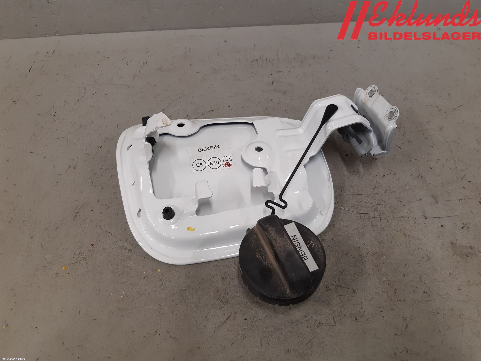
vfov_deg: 53.1
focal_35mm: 26
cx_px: 240
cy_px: 180
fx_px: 361
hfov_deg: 67.3
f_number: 1.7
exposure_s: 1/50
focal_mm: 3.93
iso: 80
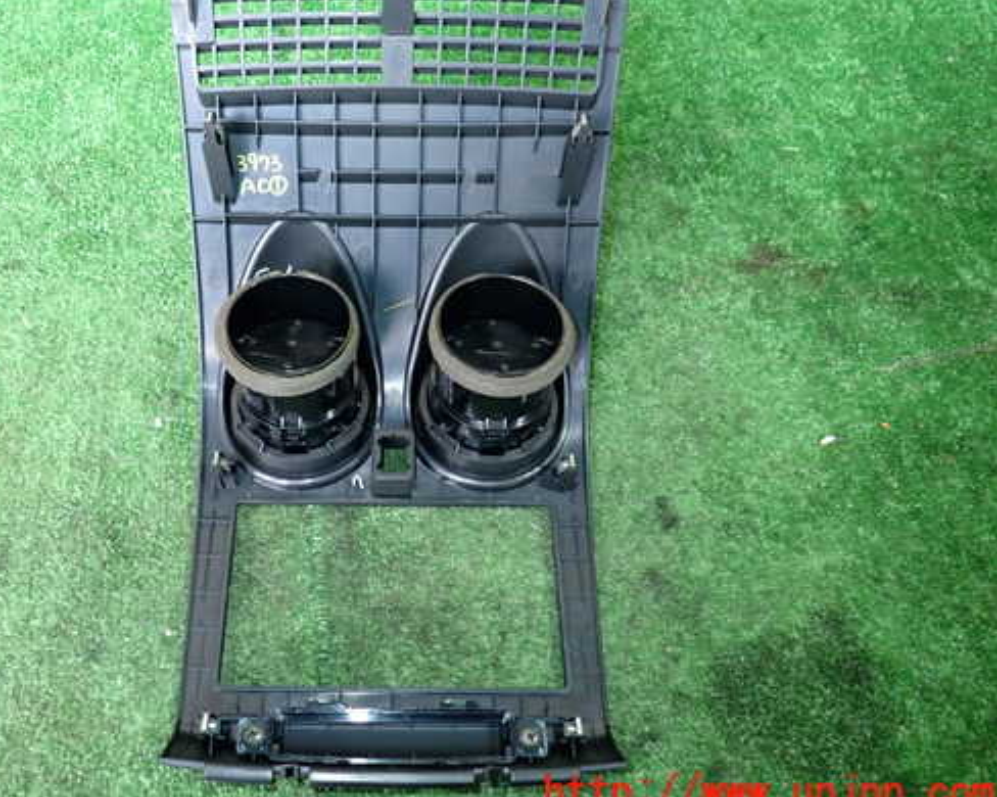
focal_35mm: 30
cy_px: 360
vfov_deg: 48.4
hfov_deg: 58.3
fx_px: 885
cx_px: 392
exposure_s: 1/30
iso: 640
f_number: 2
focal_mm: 4.5
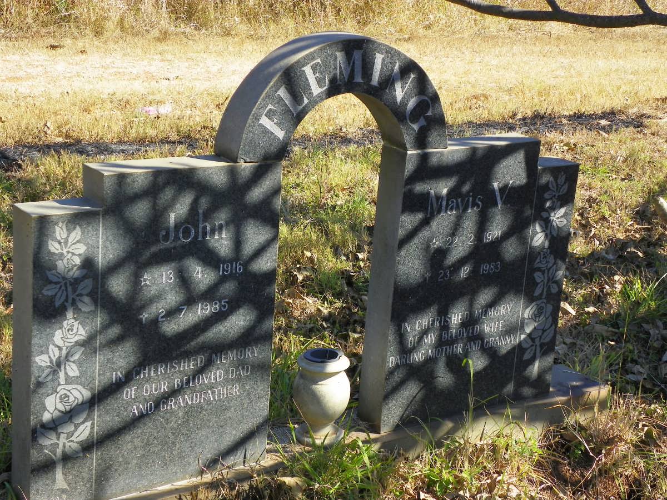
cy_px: 250
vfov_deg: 22.3
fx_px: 1272
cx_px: 334
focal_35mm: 66
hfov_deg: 29.4
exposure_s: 1/250
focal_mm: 11.8
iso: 64
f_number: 3.5
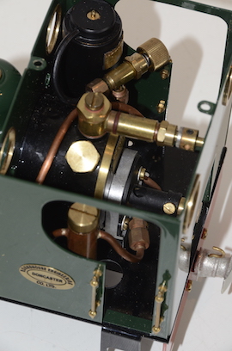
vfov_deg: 6.9
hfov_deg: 4.6
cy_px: 176
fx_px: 2915
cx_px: 116
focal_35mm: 300
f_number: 13
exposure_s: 1/60
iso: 800
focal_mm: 200
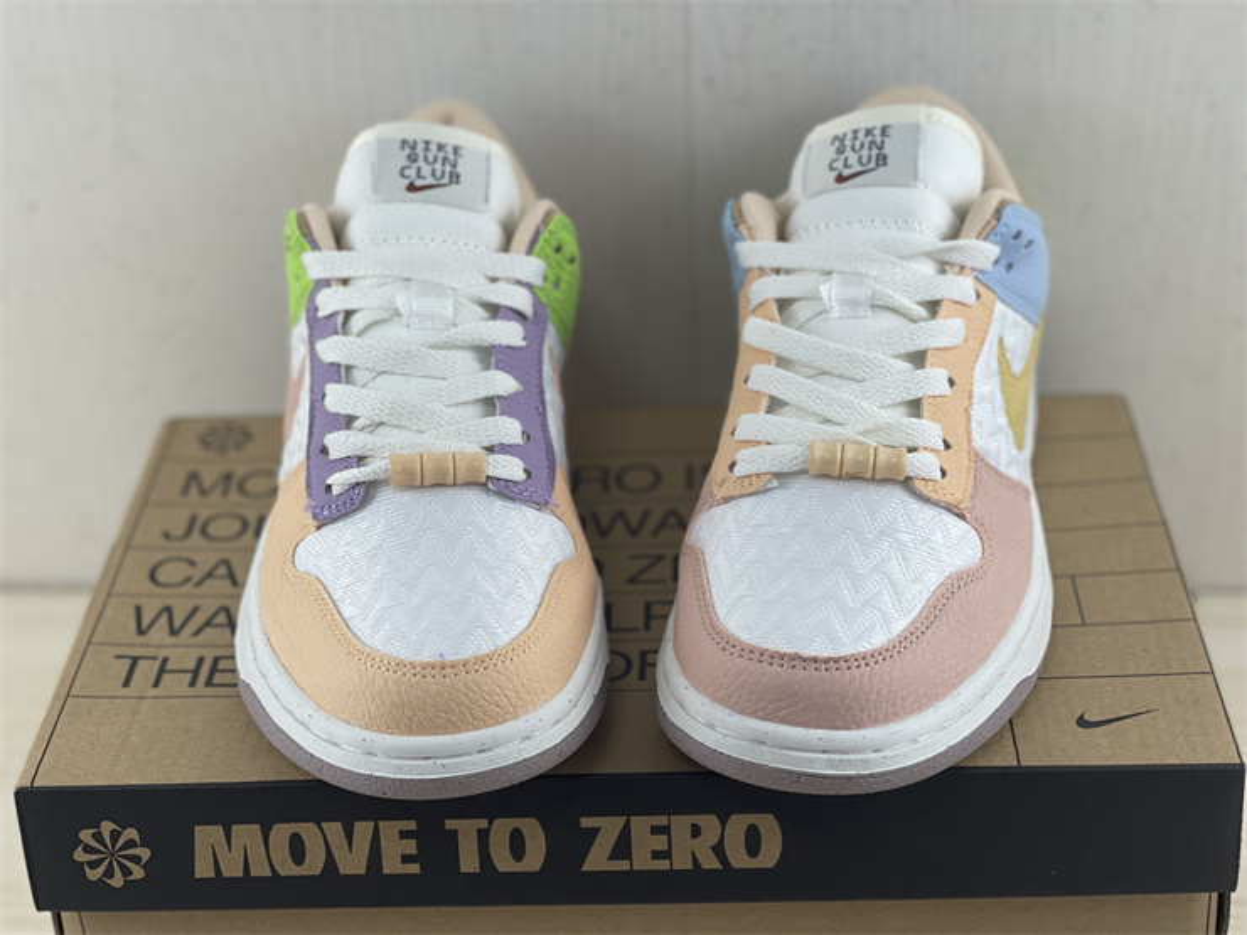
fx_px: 2306
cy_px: 468
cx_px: 624
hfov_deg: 30.3
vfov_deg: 22.9
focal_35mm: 64
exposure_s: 1/100
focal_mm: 7.5
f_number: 2.2
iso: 80
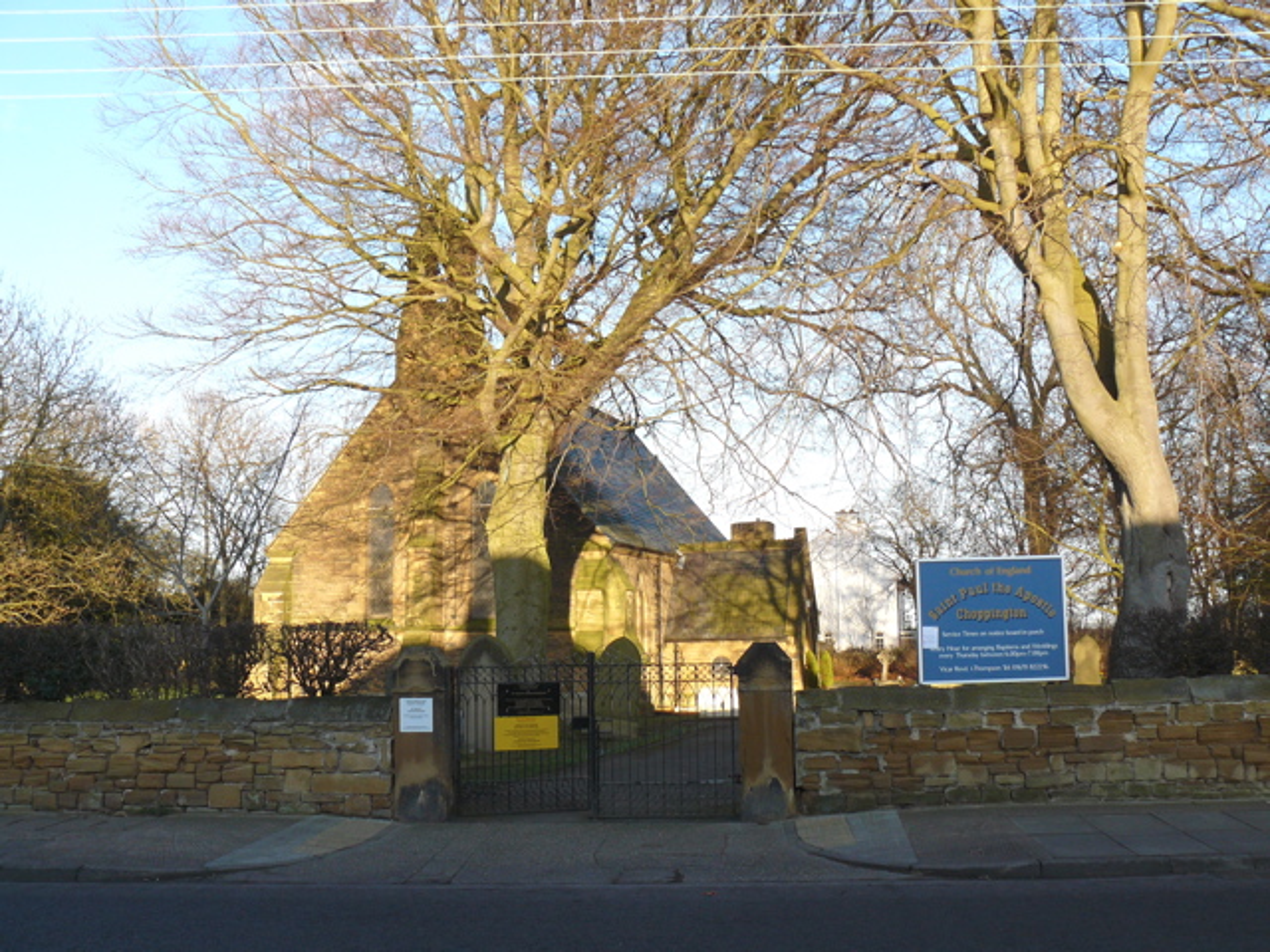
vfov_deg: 39.7
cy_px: 476
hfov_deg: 51.4
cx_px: 635
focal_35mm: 36
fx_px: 1321
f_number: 4
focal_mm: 6
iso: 100
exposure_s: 1/160
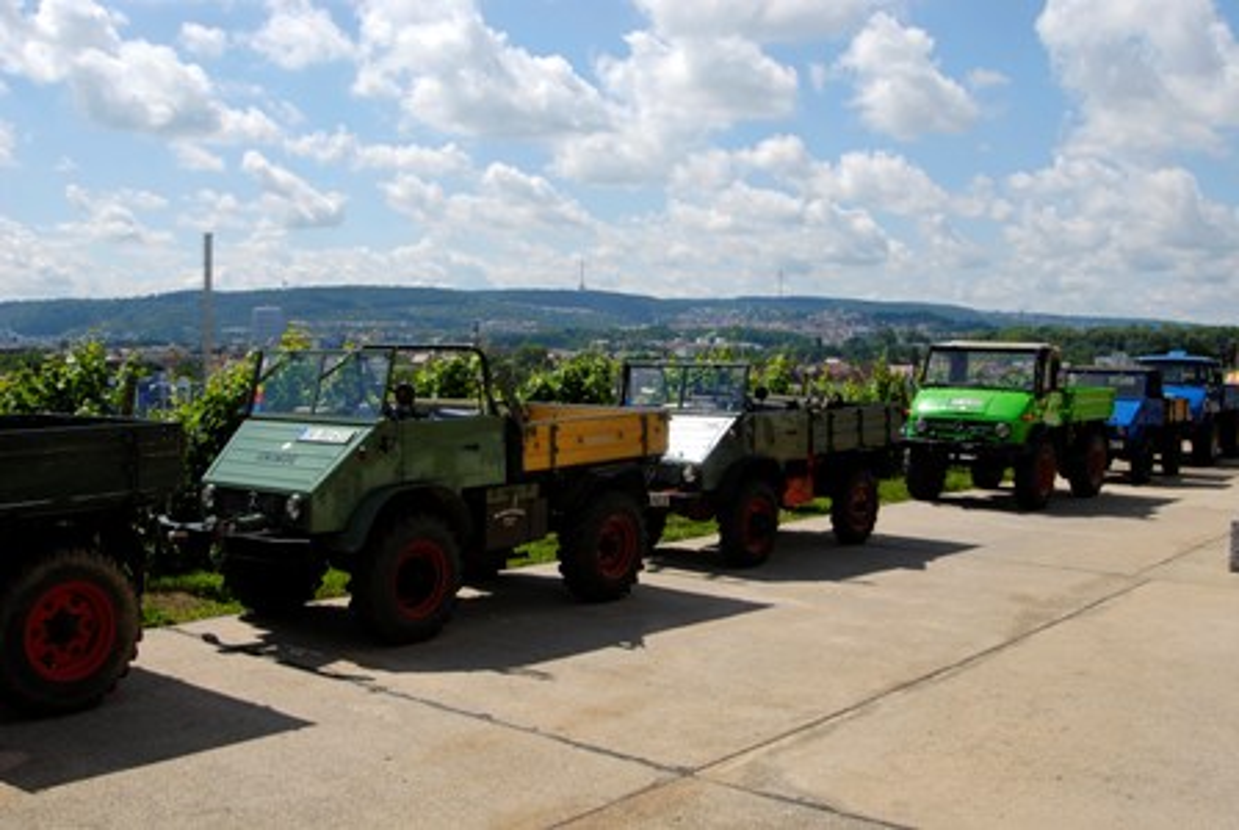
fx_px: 1241
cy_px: 415
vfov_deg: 37.0
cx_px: 620
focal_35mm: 36
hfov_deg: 53.1
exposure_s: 1/320
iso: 100
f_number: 9
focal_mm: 24
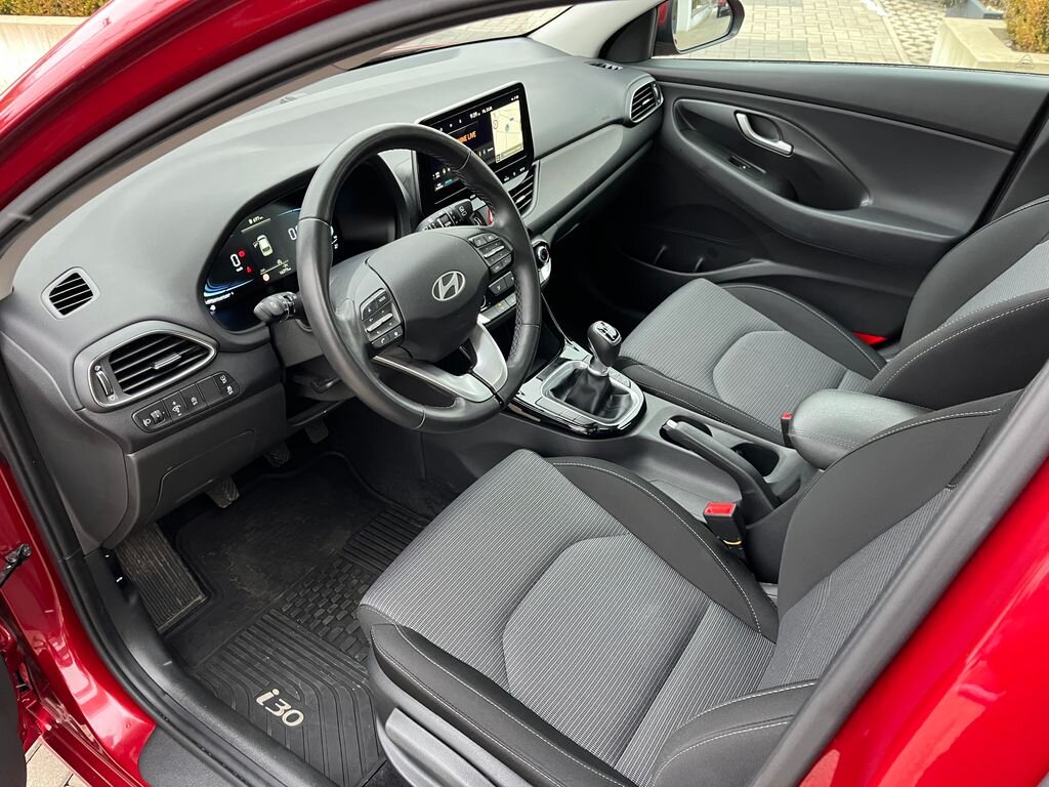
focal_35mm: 26
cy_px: 394
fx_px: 788
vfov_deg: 53.1
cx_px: 524
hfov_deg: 67.3
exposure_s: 1/60
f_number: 1.6
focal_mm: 5.1
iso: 200
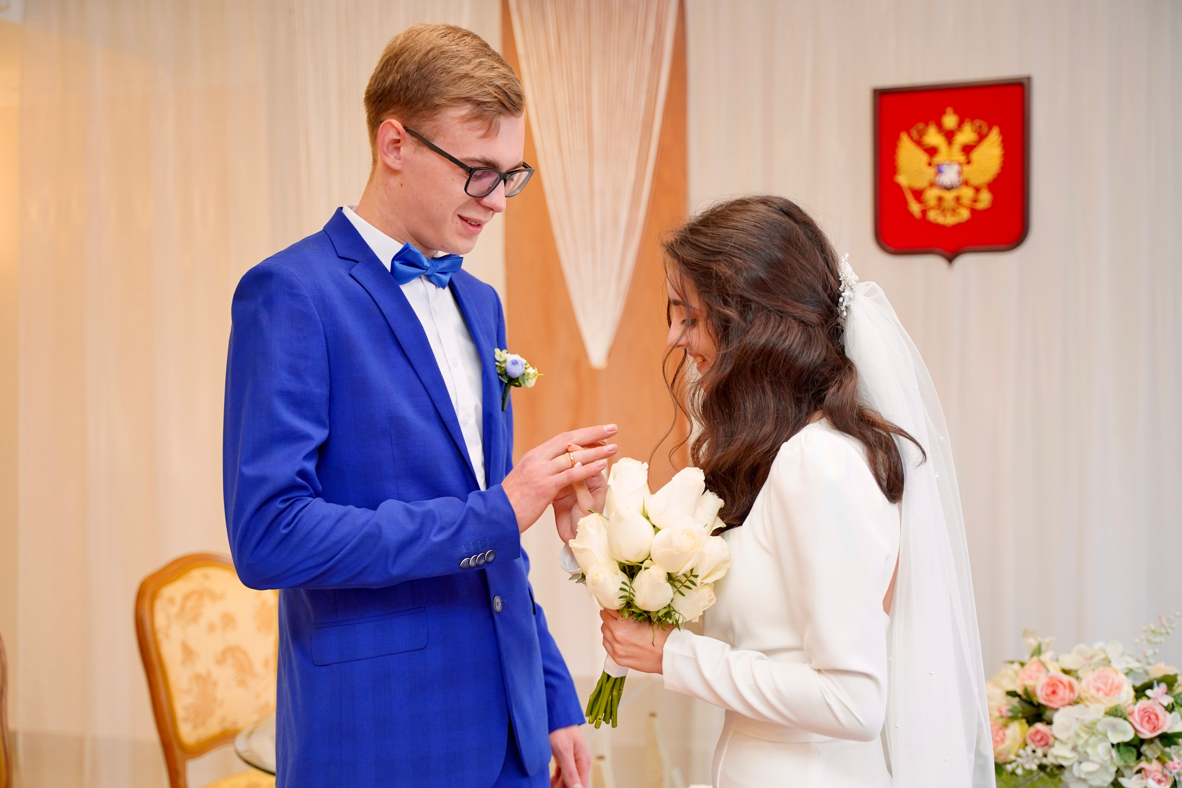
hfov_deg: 42.7
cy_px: 394
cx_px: 591
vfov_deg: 29.2
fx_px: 1510
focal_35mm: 46
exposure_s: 1/160
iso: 800
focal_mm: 46
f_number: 2.8
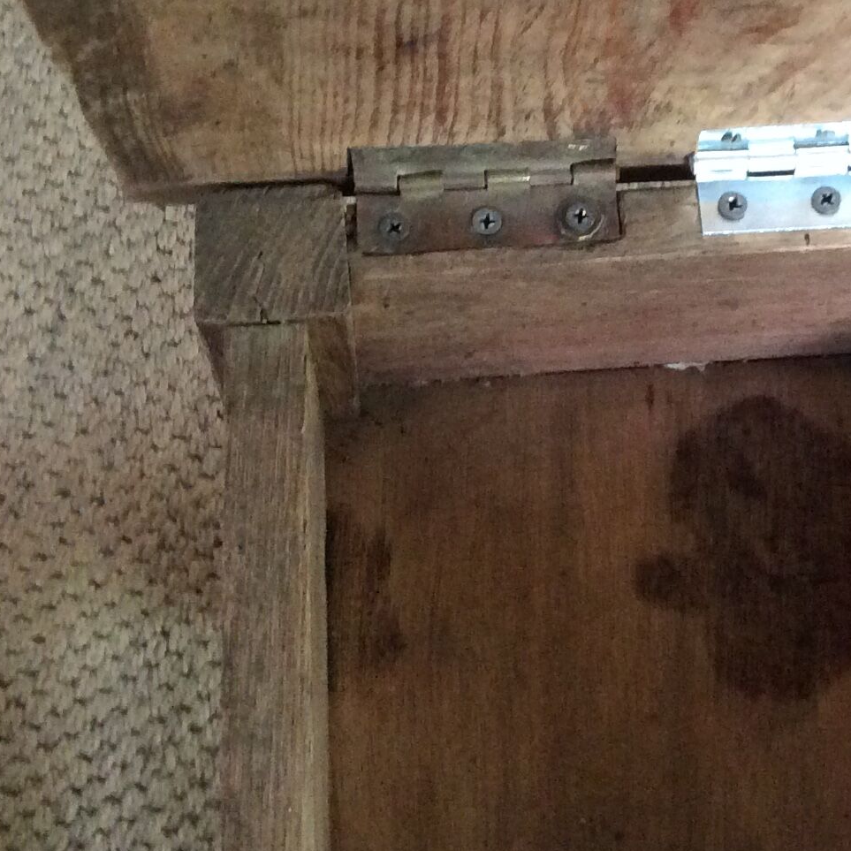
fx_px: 2114
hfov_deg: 22.5
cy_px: 204
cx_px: 644
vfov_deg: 22.5
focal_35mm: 76
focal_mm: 3.3
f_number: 2.4
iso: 200
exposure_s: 1/25
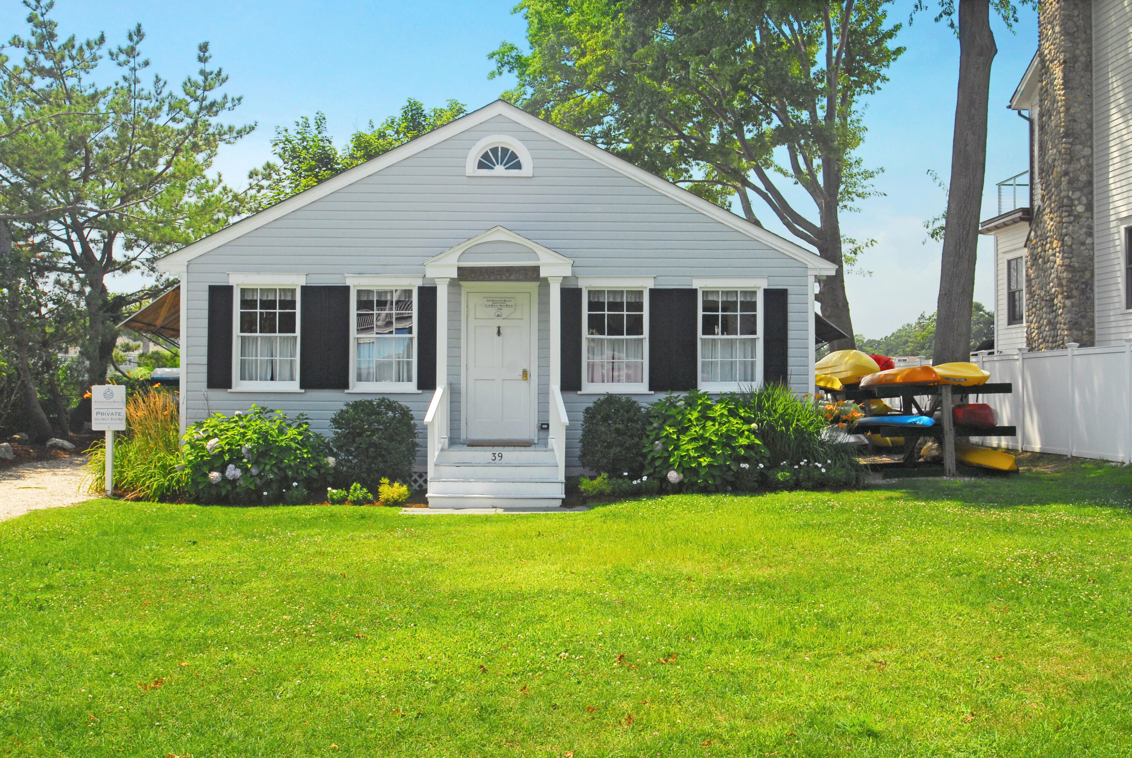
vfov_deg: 37.0
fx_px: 1133
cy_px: 379
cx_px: 566
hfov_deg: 53.1
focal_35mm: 36
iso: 250
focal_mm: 24
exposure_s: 1/80
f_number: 10
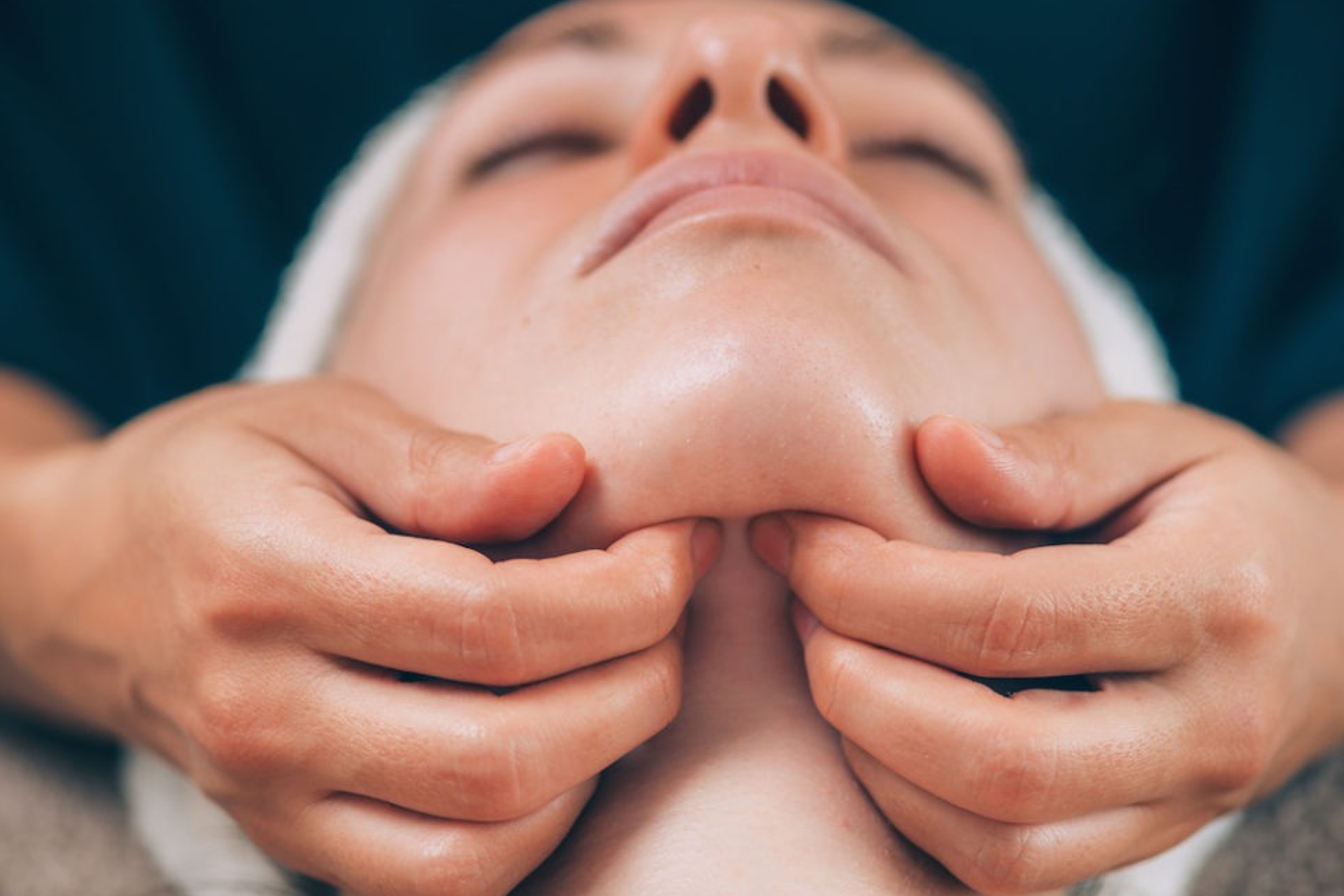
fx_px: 4144
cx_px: 695
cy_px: 433
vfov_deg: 12.3
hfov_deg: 18.4
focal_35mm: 111
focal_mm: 105
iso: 100
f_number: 3
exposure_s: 1/160
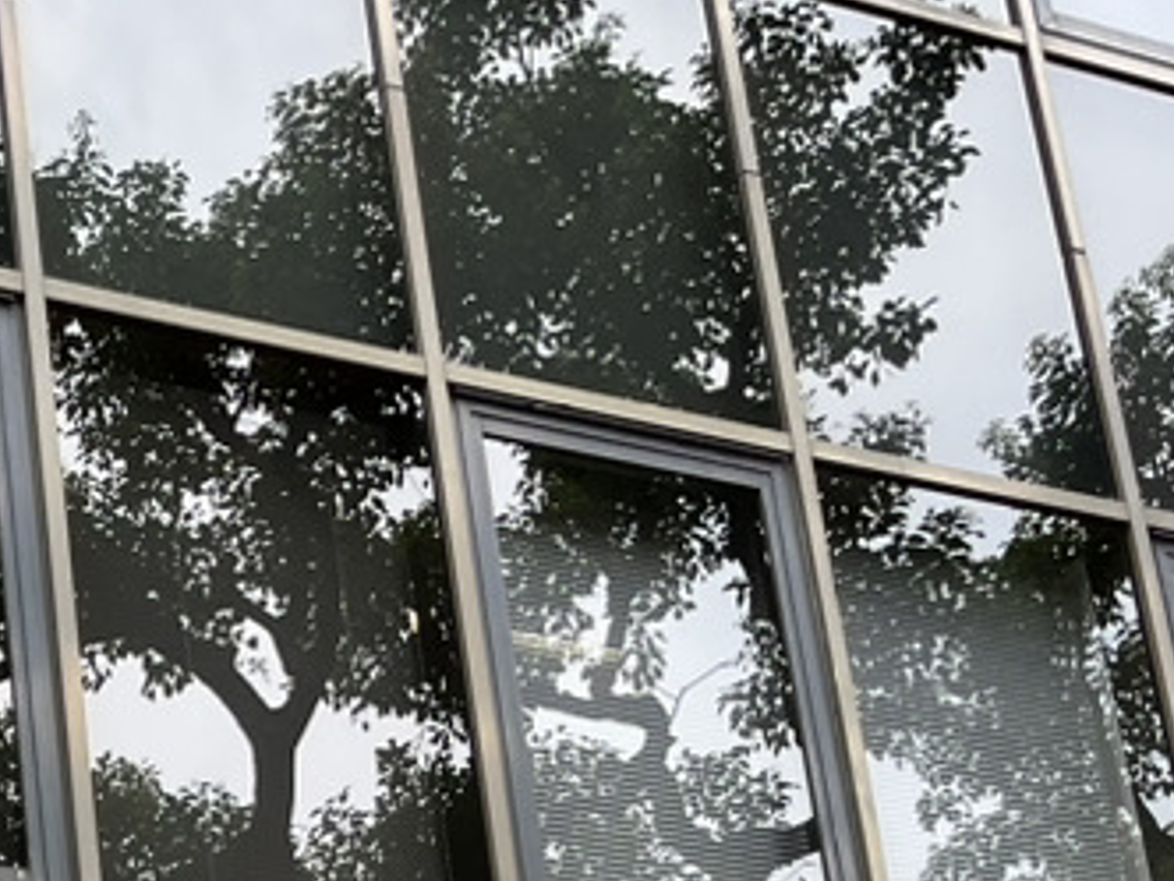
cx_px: -279
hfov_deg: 19.5
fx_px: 3188
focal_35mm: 94
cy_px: 1458
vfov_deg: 14.3
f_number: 1.6
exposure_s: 1/631
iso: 50
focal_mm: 5.1
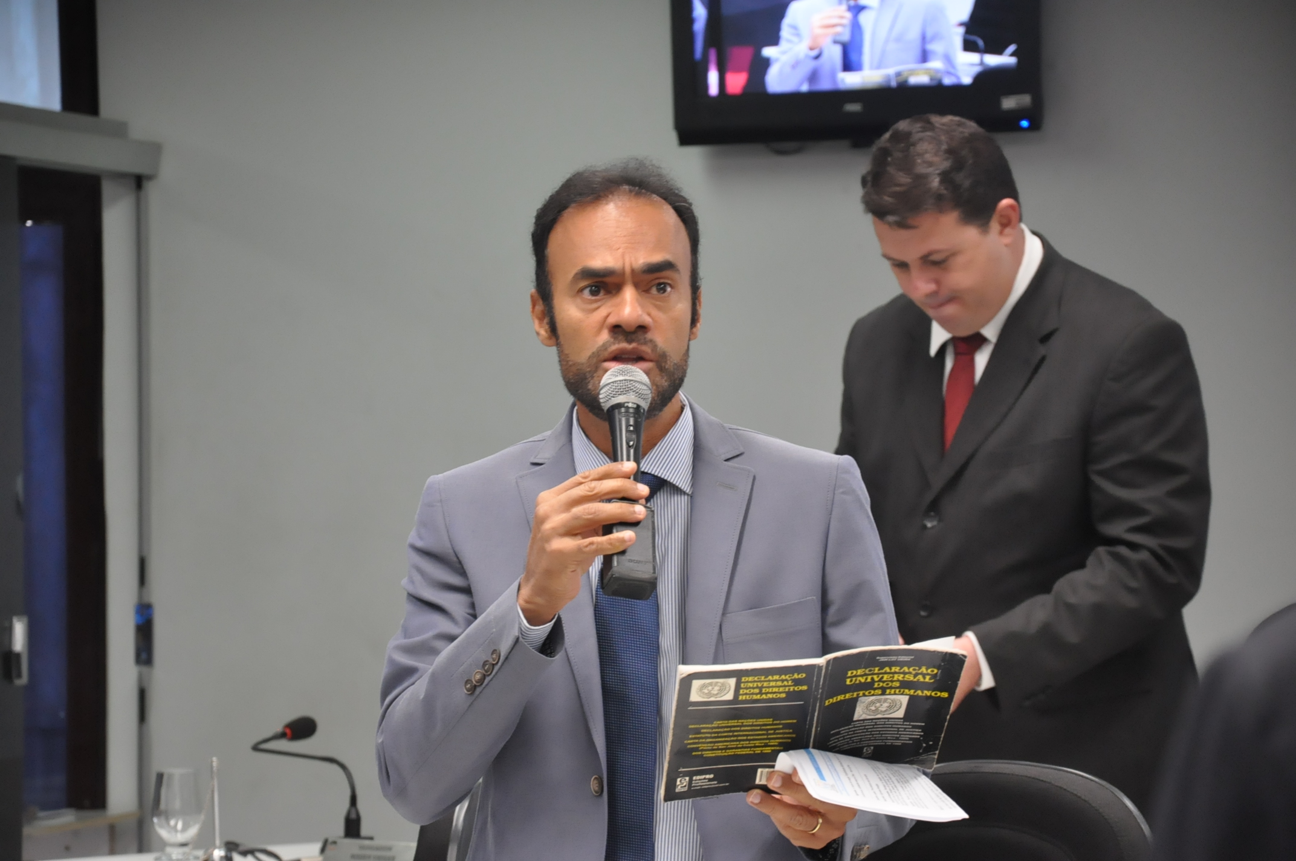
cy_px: 430
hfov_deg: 13.1
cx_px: 648
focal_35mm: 158
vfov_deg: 8.7
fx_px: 5663
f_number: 5.6
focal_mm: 105
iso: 2000
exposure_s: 1/80
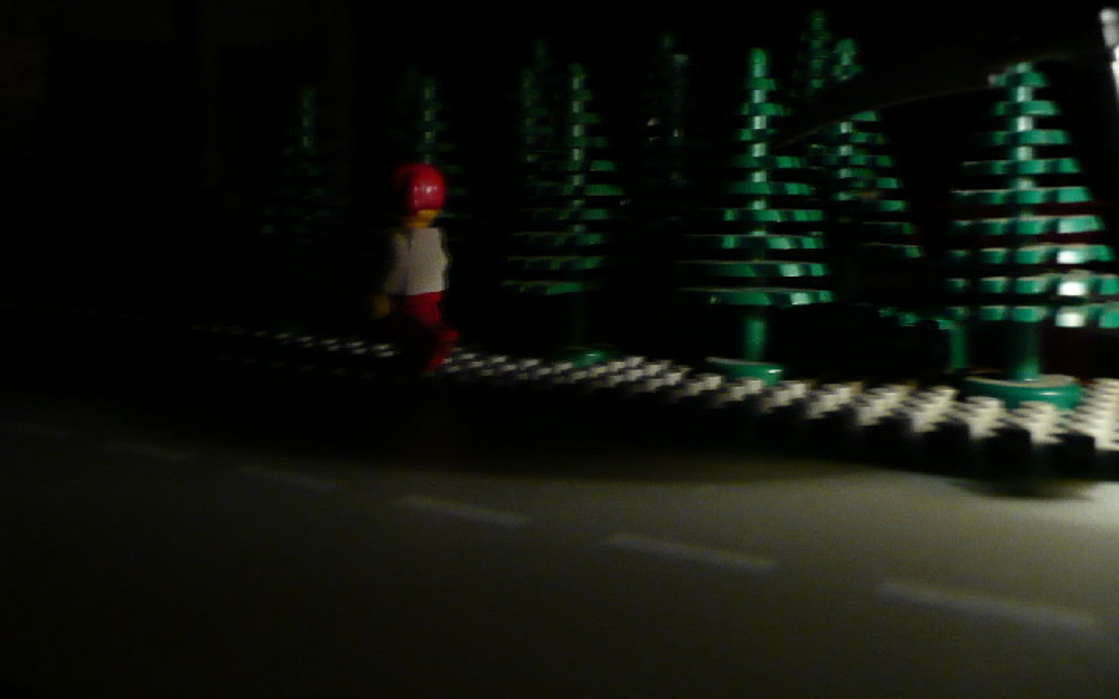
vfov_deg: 37.9
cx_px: 525
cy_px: 239
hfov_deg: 58.1
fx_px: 1006
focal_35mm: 33
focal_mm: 4.6
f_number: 3.3
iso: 200
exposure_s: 1
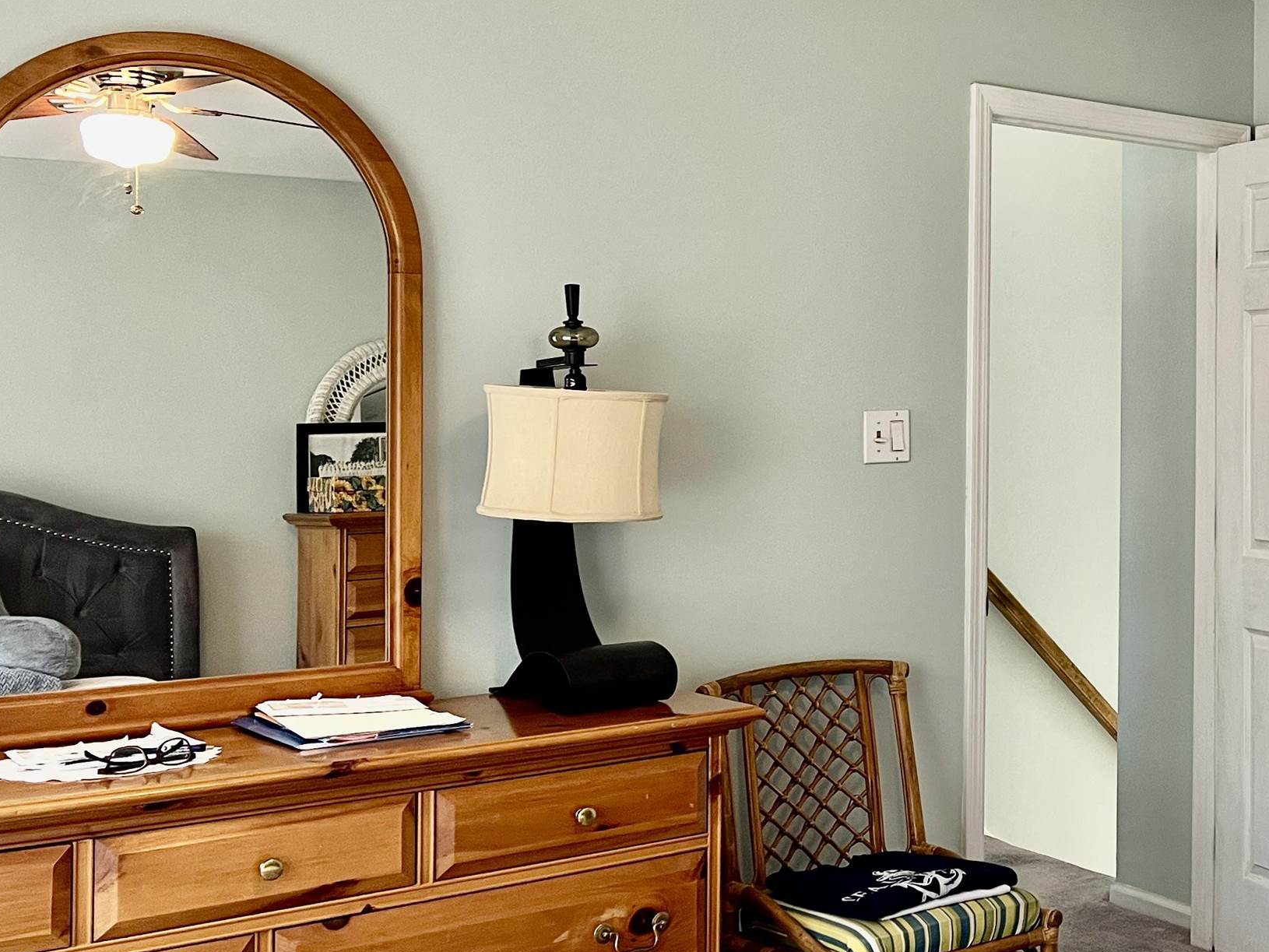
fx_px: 1797
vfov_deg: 29.6
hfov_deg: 36.5
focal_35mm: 49
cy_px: 357
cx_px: 1140
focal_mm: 5.7
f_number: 1.5
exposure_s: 1/60
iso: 125
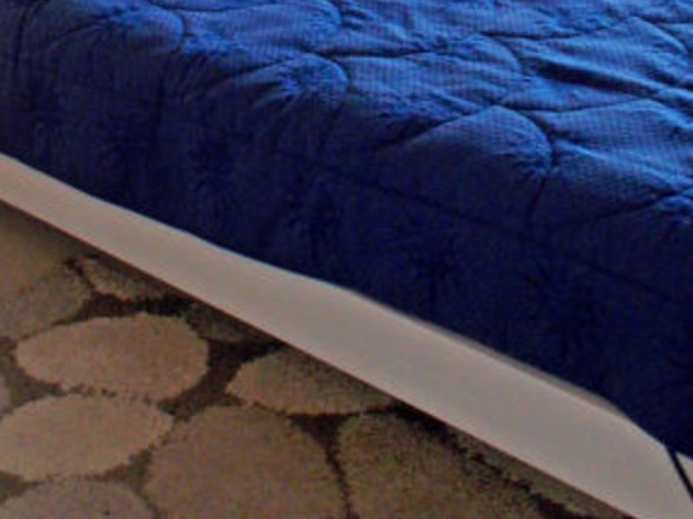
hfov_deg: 25.7
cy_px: -77
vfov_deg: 18.5
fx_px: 1521
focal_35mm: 76
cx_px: 306
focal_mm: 4.1
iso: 100
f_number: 3.3
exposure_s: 1/30
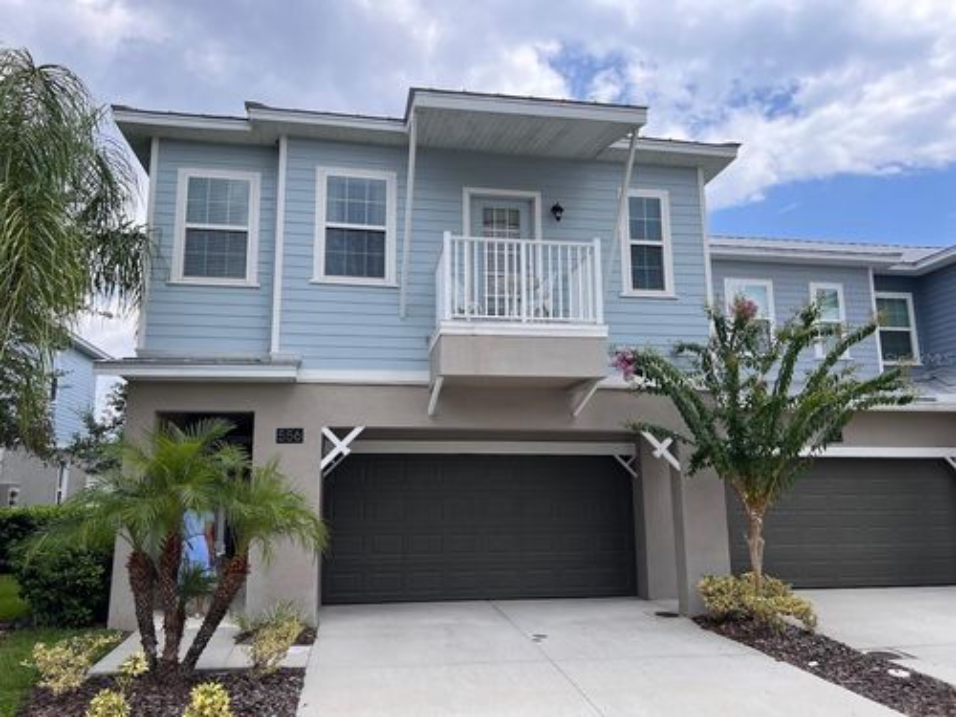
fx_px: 718
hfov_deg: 67.3
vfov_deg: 53.1
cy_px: 358
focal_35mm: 26
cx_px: 478
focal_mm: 5.7
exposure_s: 1/1972
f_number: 1.5
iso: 50
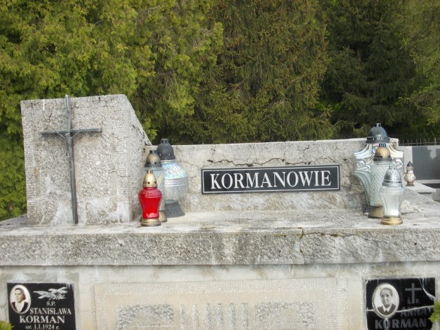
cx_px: 220
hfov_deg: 37.5
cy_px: 165
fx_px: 648
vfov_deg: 28.6
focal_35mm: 51
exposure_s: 1/160
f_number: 3.6
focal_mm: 7.2
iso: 80
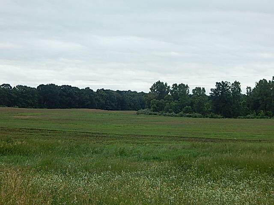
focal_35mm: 75
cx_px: 137
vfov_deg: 19.6
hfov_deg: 26.0
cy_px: 102
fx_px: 594
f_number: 4.2
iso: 125
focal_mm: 13.5
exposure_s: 1/800
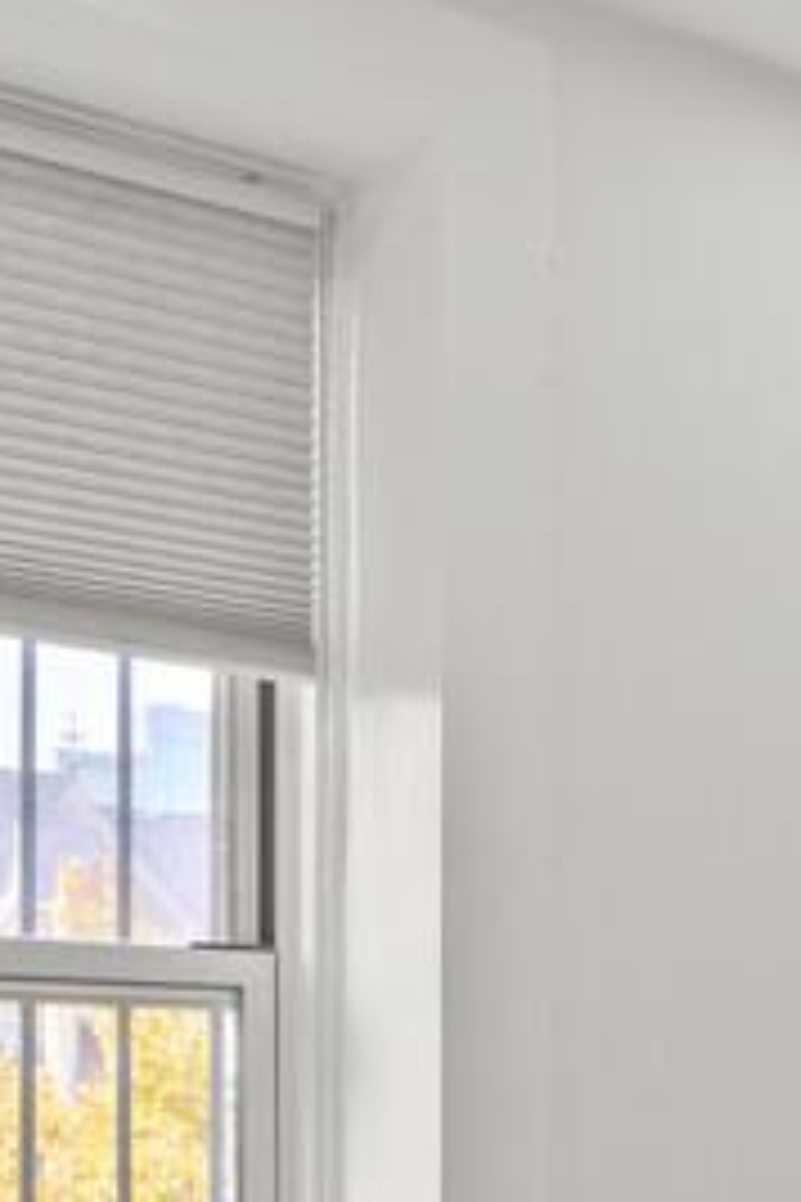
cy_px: 1197
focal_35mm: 73
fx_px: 2436
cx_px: 1742
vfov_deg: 26.3
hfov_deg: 14.4
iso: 320
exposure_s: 1/6
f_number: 8
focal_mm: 13
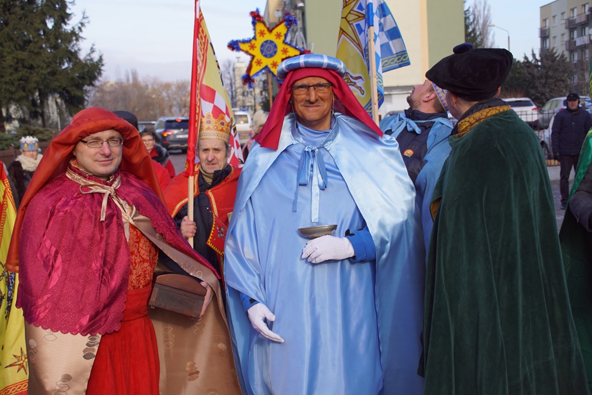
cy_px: 198
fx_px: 863
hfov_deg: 37.8
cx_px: 296
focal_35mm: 52
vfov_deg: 25.8
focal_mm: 35
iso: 100
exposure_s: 1/250
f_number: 4.5
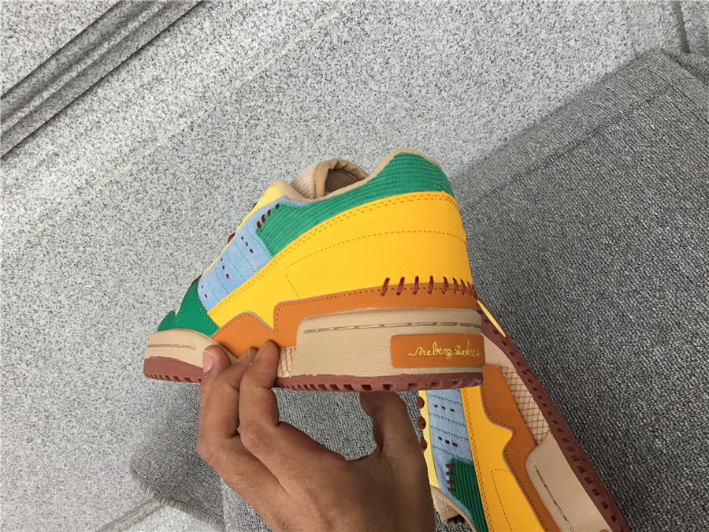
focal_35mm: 31
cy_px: 266
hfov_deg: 58.4
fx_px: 635
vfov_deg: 45.4
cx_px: 354
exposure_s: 1/100
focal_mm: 3.3
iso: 50
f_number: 2.4
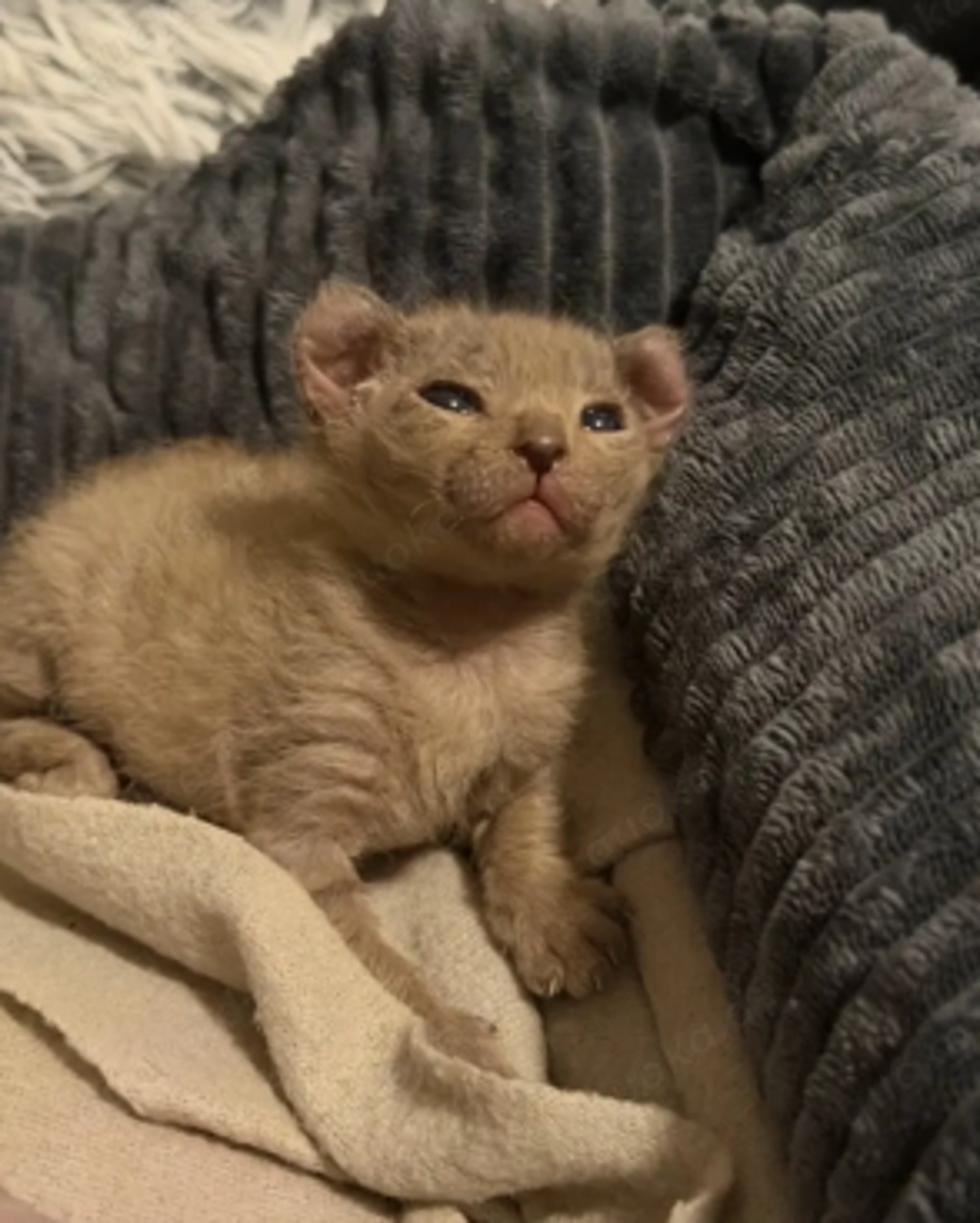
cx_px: 497
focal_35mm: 51
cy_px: 570
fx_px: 1847
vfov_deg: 36.6
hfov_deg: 29.7
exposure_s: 1/20
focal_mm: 6.76
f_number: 1.78
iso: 800
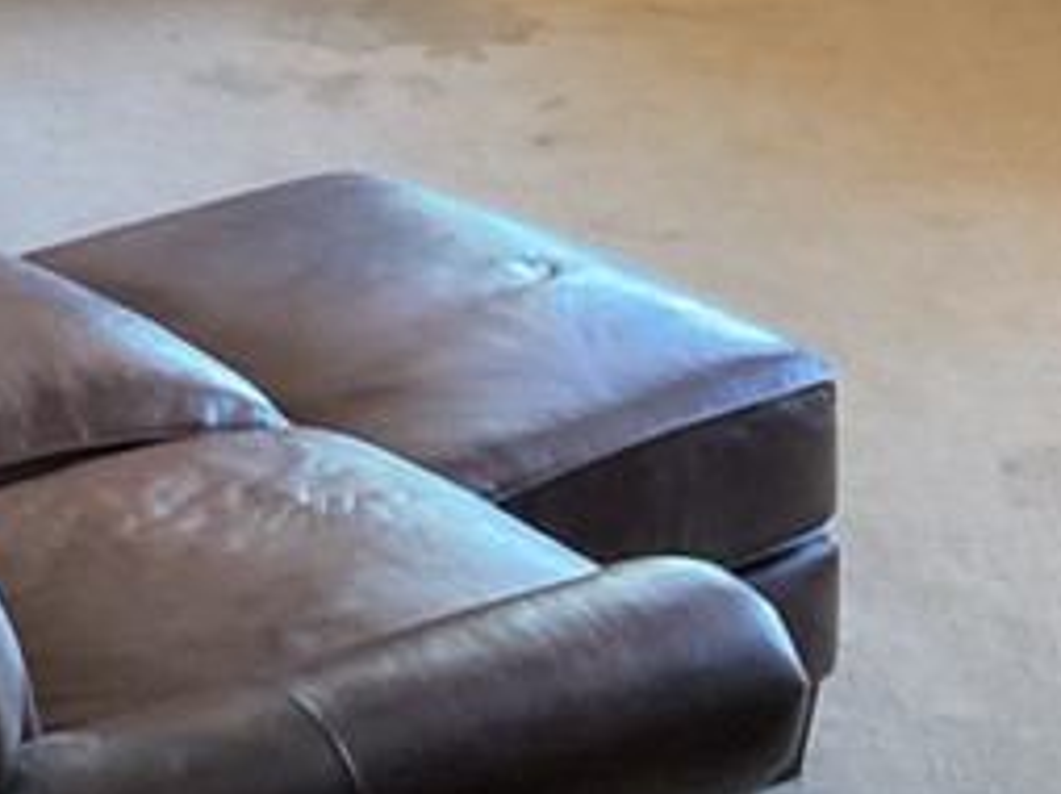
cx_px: 21
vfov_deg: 12.1
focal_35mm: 117
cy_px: -355
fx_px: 3583
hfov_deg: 16.5
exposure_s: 1/40
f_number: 1.8
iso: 320
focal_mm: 3
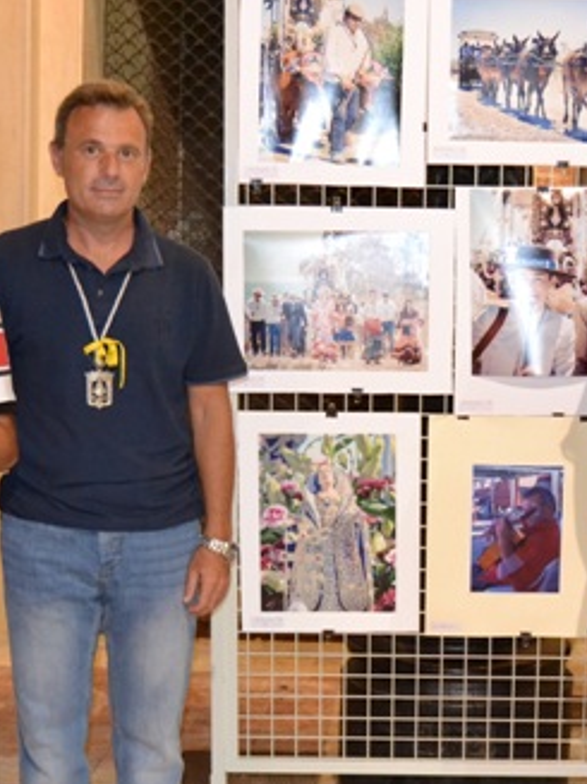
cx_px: 434
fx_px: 1469
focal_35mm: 65
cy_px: 486
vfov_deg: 29.8
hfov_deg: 22.4
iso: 2800
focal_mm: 23
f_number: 3.8
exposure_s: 1/60
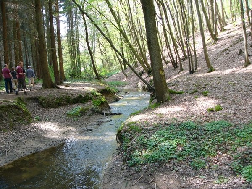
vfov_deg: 39.7
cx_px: 126
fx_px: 262
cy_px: 94
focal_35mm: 36
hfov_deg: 51.4
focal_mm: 6
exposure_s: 1/60
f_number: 2.8
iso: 100
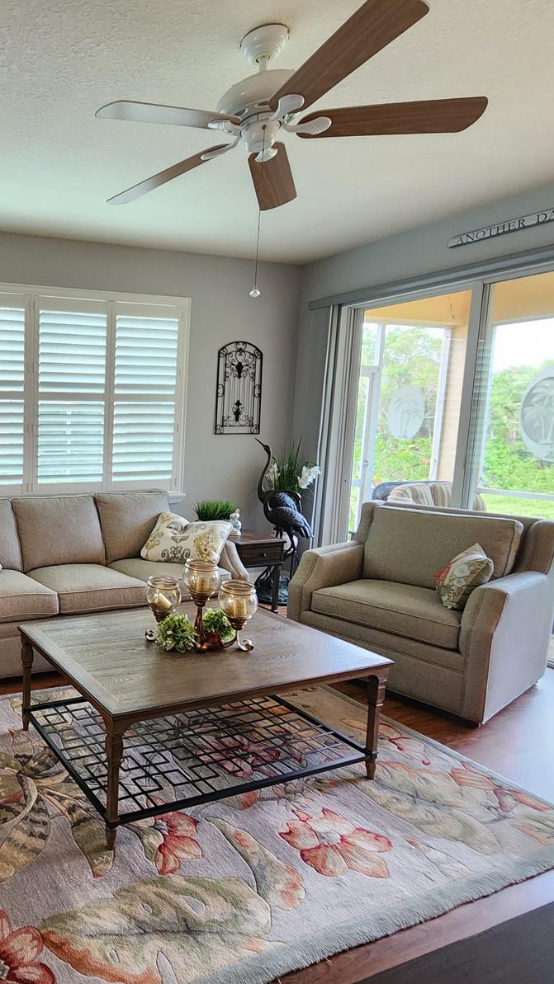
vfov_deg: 89.6
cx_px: -20
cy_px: 490
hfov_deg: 46.9
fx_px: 496
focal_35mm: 19
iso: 400
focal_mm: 2.2
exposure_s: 1/40
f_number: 2.2
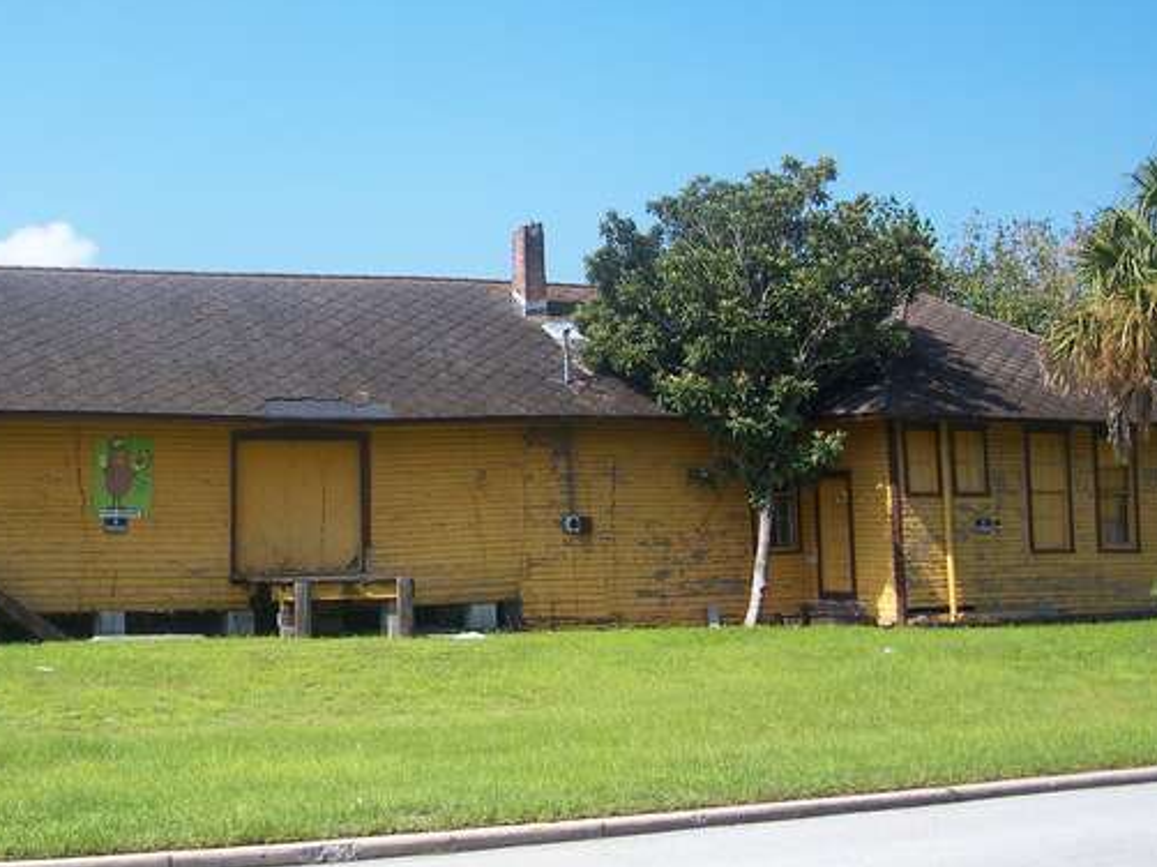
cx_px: 265
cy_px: 385
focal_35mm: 59
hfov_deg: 32.0
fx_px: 1971
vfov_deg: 24.8
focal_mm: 7.8
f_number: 2.8
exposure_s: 1/640
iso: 64
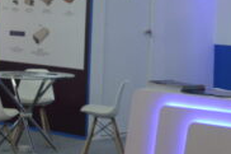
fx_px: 949
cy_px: -104
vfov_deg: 8.9
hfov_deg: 13.7
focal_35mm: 148
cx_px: 232
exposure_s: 1/200
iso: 200
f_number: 4.5
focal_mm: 18
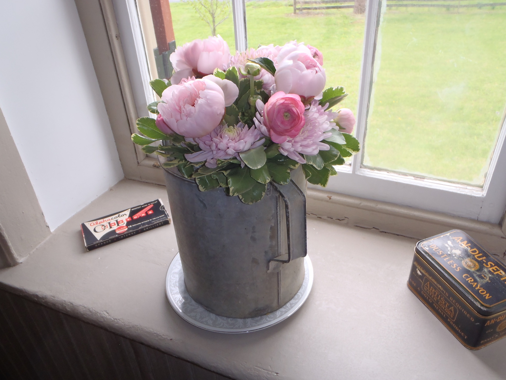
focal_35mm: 28
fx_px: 409
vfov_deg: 49.7
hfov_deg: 63.4
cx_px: 253
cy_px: 190
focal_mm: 5
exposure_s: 1/30
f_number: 3.5
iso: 100
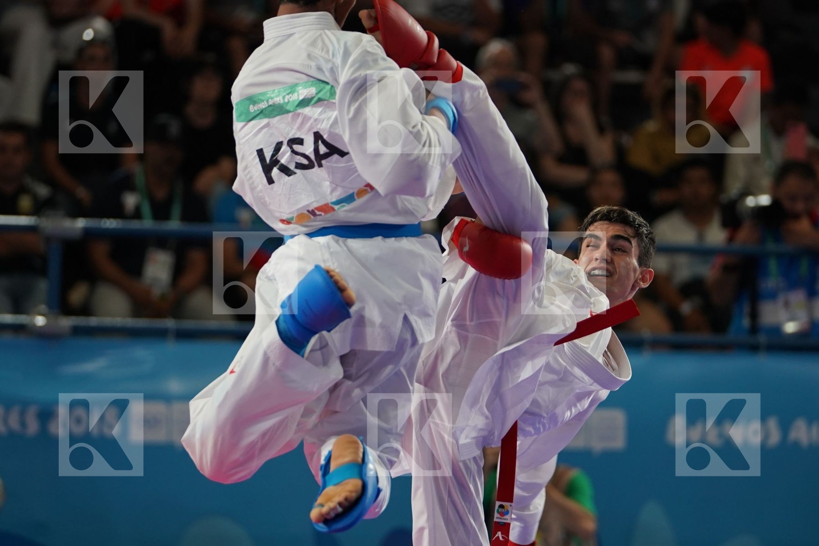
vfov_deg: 5.8
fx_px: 5414
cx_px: 410
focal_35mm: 238
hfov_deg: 8.7
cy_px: 273
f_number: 2.8
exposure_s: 1/1000
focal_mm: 159
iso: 1000
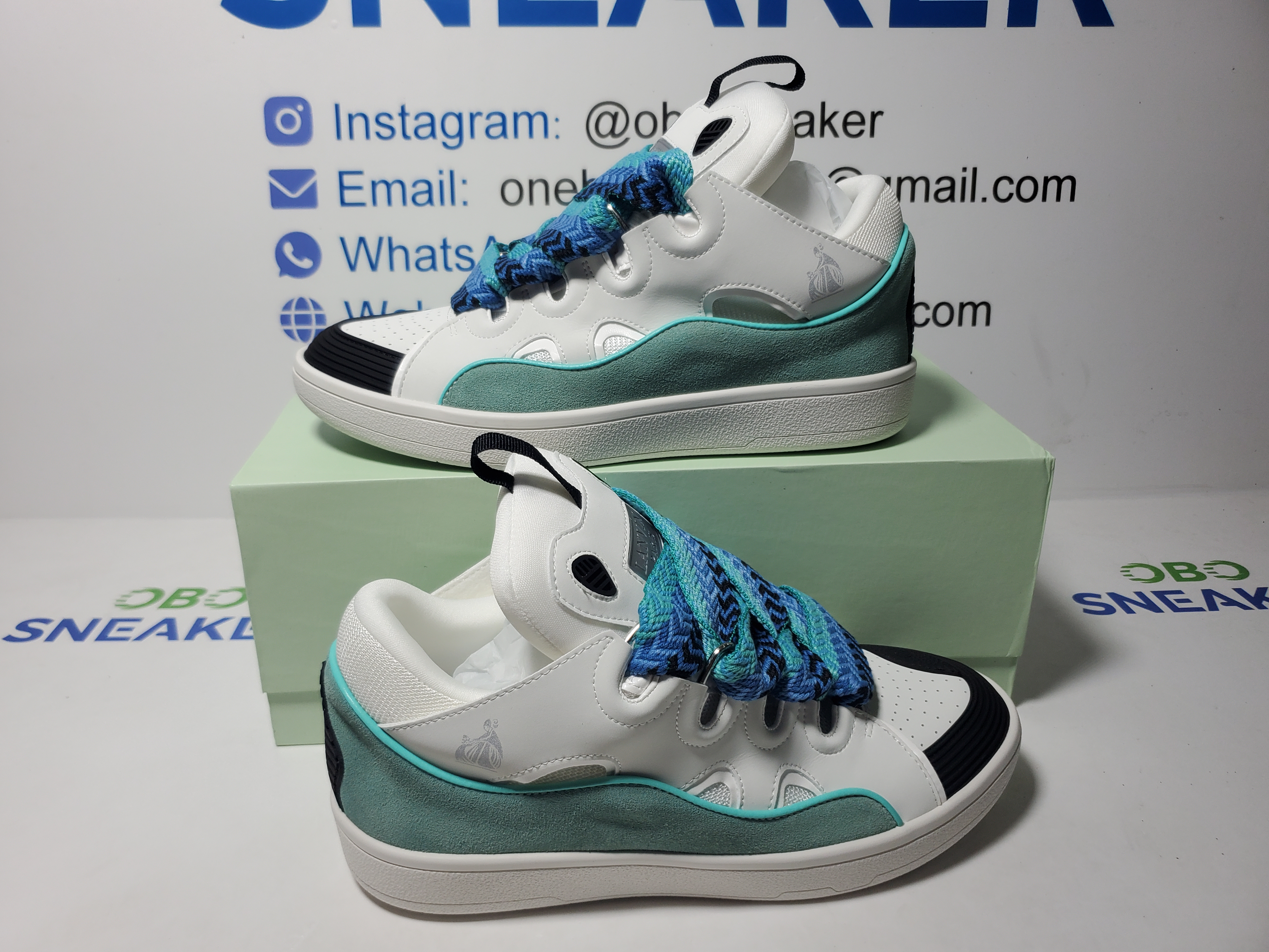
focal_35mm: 26
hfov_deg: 67.3
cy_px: 476
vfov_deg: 53.1
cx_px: 634
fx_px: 953
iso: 50
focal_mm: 4.3
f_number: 1.5
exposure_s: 1/591
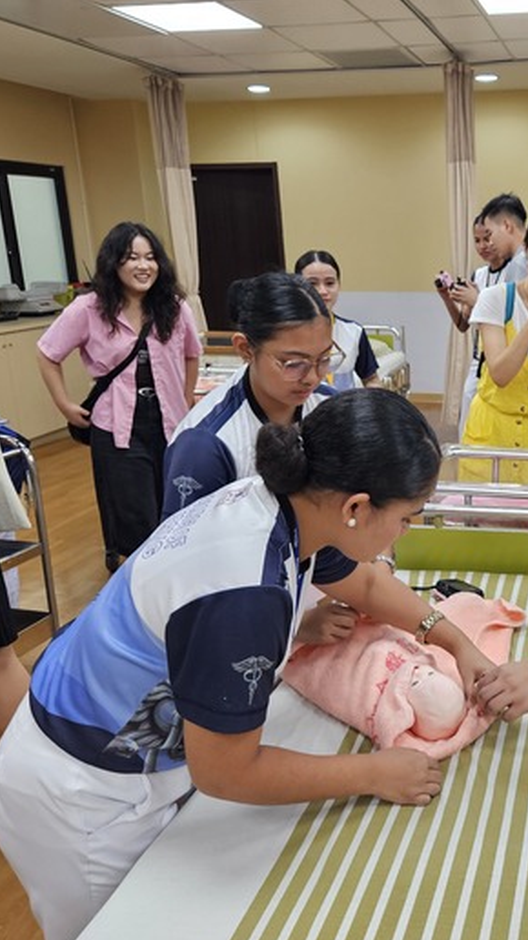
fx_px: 847
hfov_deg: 32.7
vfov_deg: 58.0
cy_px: 475
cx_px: 484
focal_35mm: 34
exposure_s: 1/120
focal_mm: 5.4
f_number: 1.8
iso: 200
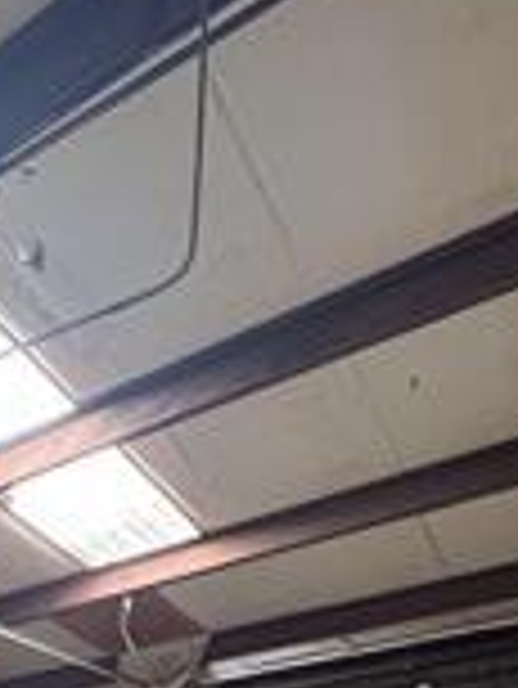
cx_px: 27
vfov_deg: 28.7
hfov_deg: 31.0
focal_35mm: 44
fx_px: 877
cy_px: 1016
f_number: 2.2
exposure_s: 1/99
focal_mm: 2.22
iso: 250
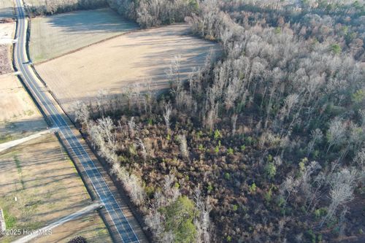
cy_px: 122
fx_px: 294
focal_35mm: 29
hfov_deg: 63.7
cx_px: 182
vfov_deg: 44.9
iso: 100
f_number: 2.8
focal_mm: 10.57
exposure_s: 1/174
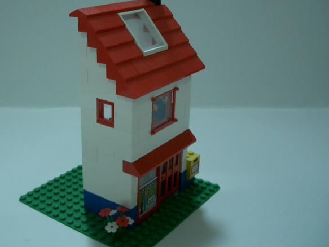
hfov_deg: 39.3
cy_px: 110
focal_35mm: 48
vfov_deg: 30.3
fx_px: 456
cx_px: 117
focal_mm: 5.8
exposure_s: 1/13
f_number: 2.6
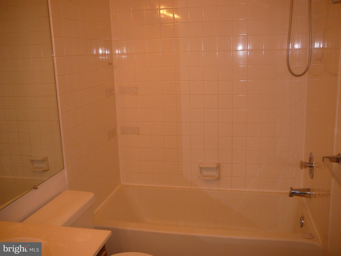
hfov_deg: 52.6
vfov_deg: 40.7
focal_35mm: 35
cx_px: 170
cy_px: 128
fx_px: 345
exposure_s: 1/30
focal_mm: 5.2
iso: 100
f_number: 2.8
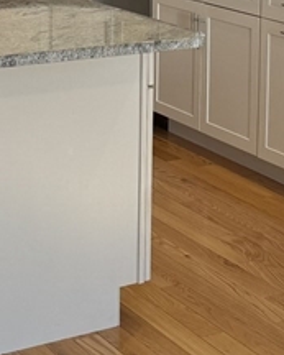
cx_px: 182
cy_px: -69
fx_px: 1165
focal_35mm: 111
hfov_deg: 13.9
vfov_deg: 16.6
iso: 64
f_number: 1.78
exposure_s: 1/195
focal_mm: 6.76
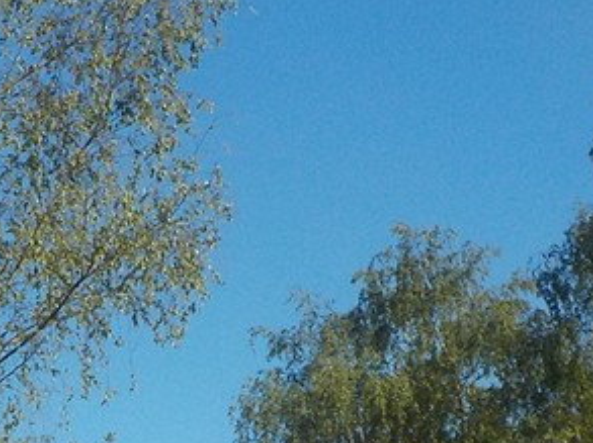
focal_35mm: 105
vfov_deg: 13.3
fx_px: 1797
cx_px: 93
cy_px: 645
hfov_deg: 18.5
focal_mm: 4.1
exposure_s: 1/1250
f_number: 3.3
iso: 125
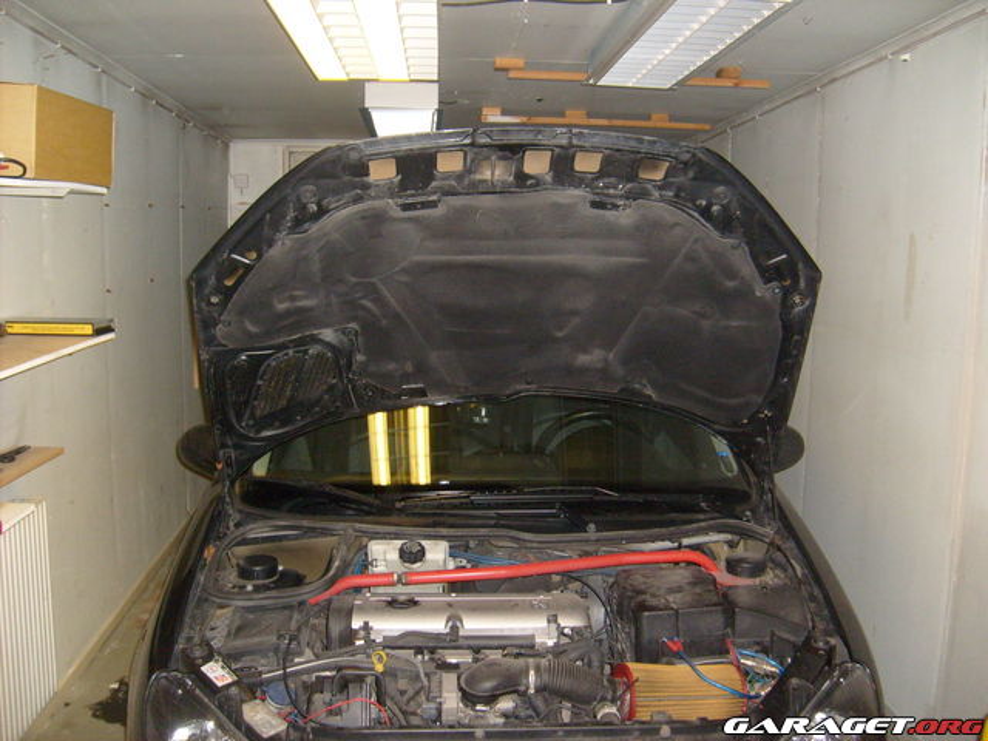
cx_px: 494
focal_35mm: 35
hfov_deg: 52.6
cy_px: 370
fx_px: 999
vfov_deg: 40.7
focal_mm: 5.8
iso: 160
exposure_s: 1/45
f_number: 2.8
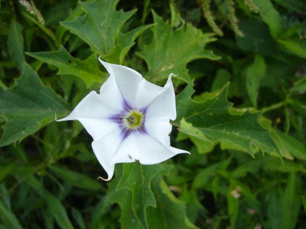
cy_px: 114
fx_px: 309
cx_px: 153
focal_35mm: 35
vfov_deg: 40.7
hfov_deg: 52.6
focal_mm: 5.8
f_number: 2.8
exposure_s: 1/200
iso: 100
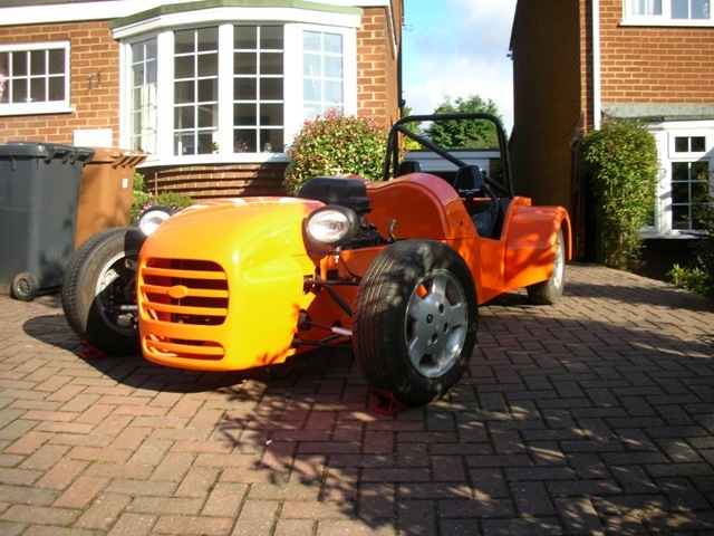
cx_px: 357
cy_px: 268
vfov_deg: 40.7
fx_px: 722
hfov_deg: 52.6
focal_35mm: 35
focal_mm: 5.8
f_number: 8.5
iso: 50
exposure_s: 1/56.4
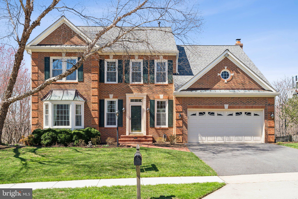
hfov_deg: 54.4
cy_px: 100
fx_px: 290
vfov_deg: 37.8
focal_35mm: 35
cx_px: 149
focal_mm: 35
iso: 200
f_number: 8
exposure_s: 1/250
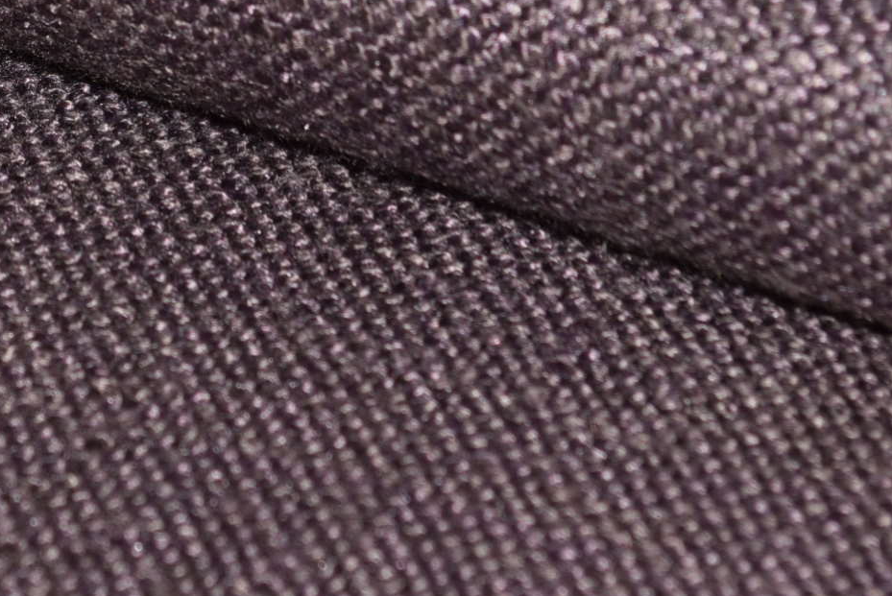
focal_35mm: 266
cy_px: 318
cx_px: 18
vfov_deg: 5.2
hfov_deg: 7.7
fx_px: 6586
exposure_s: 1/160
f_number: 8
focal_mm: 55
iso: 100
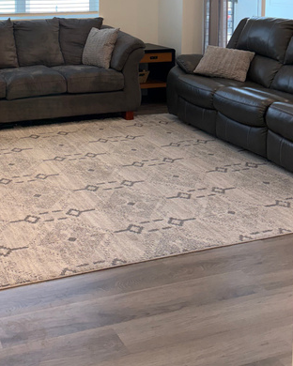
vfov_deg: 34.6
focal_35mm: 50
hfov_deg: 29.4
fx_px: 542
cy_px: 16
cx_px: 51
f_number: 1.6
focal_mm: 5.96
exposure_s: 1/167
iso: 125
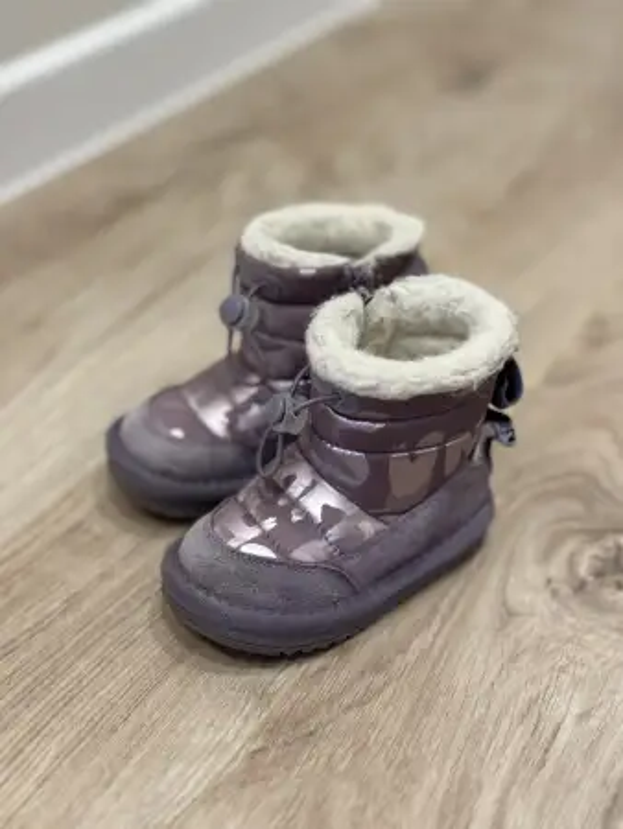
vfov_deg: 39.6
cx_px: 312
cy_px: 414
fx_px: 1151
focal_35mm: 48
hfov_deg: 30.3
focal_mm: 6.86
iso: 200
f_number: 1.78
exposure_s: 1/50
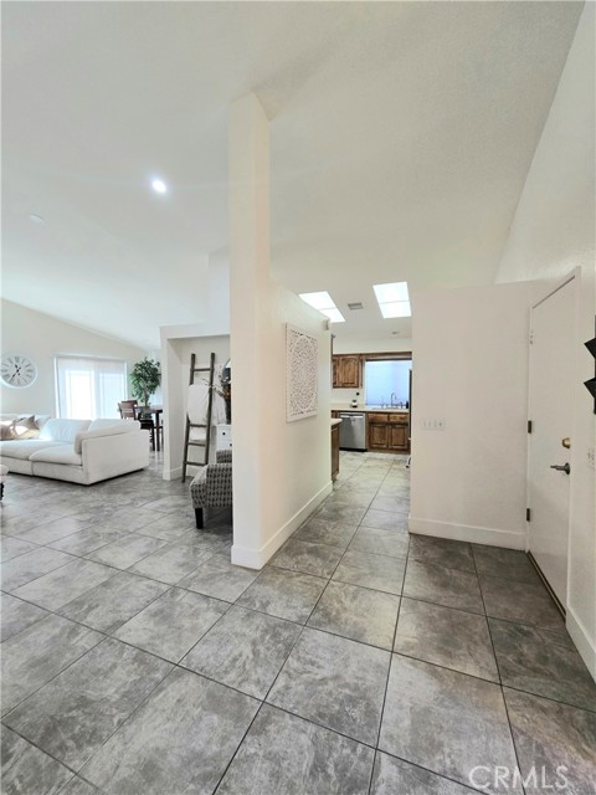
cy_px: 398
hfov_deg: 89.9
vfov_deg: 106.2
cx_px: 298
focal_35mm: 13
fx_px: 298
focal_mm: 2.2
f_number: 2.2
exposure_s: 1/60.2
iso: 200
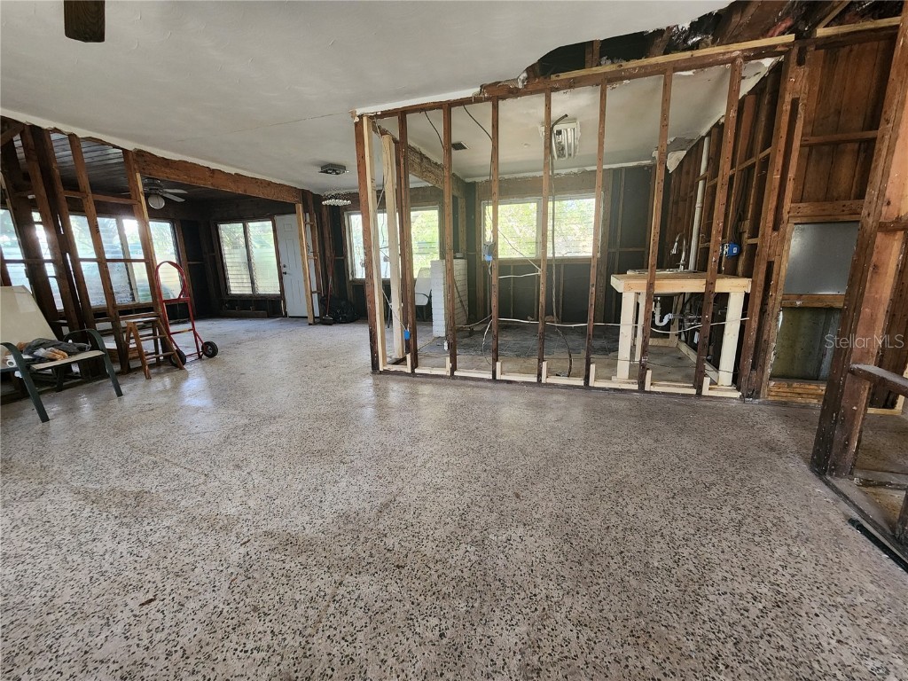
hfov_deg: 106.2
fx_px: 341
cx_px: 454
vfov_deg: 89.9
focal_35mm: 13
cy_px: 340
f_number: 2.2
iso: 400
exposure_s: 1/40
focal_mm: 2.2
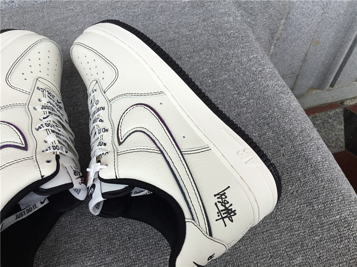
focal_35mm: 31
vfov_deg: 45.4
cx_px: 178
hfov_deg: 58.4
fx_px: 320
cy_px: 134
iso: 25
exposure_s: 1/466
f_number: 2.4
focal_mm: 3.3
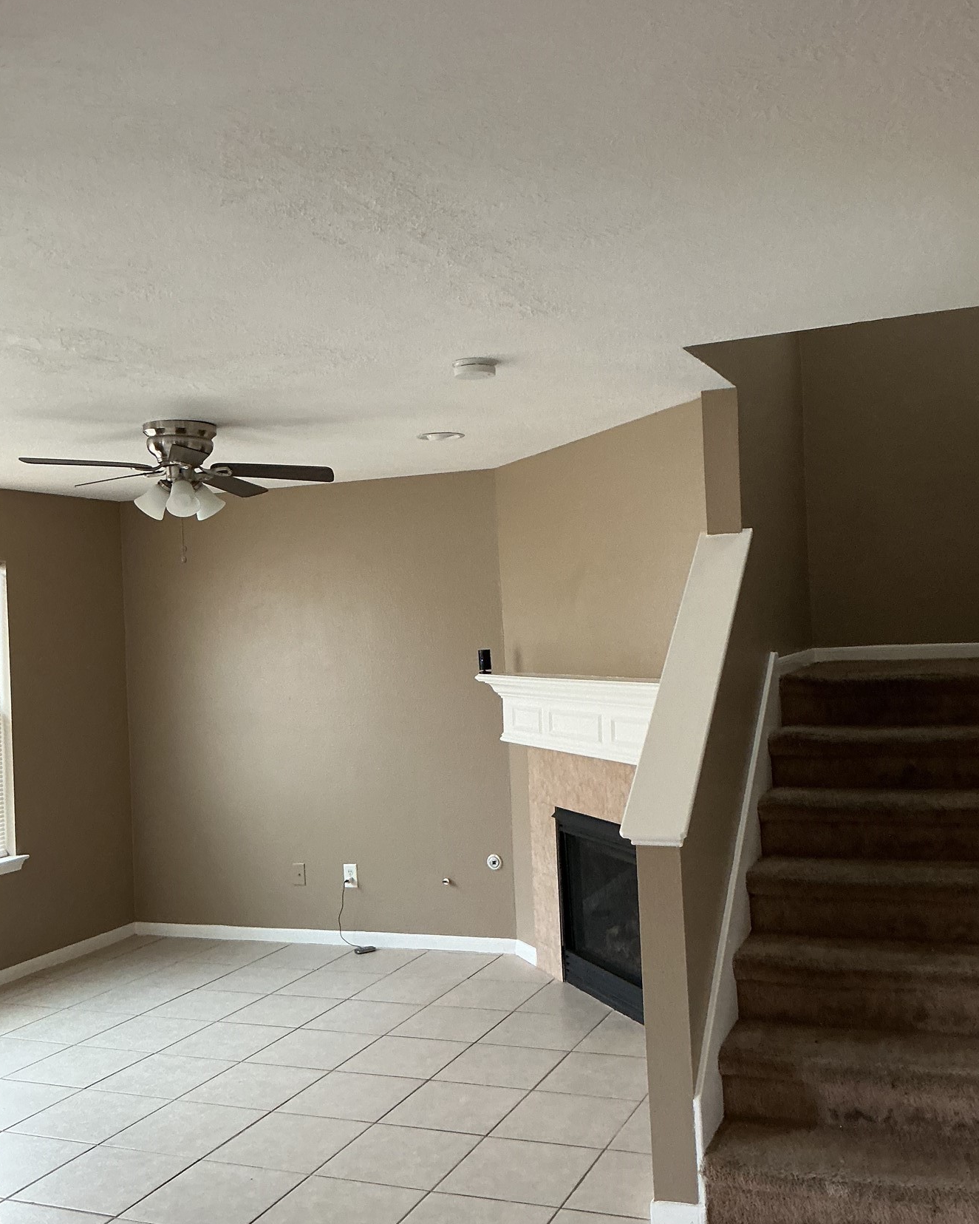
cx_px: 535
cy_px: 604
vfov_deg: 51.5
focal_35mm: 35
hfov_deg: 42.2
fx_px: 1268
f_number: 1.8
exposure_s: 1/60
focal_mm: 3
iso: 125
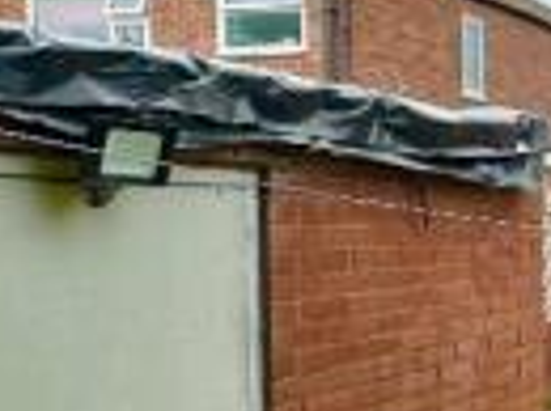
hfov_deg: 23.5
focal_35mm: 63
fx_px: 1001
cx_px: 858
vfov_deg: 23.2
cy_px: 252
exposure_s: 1/903
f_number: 2.2
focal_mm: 2.22
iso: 50
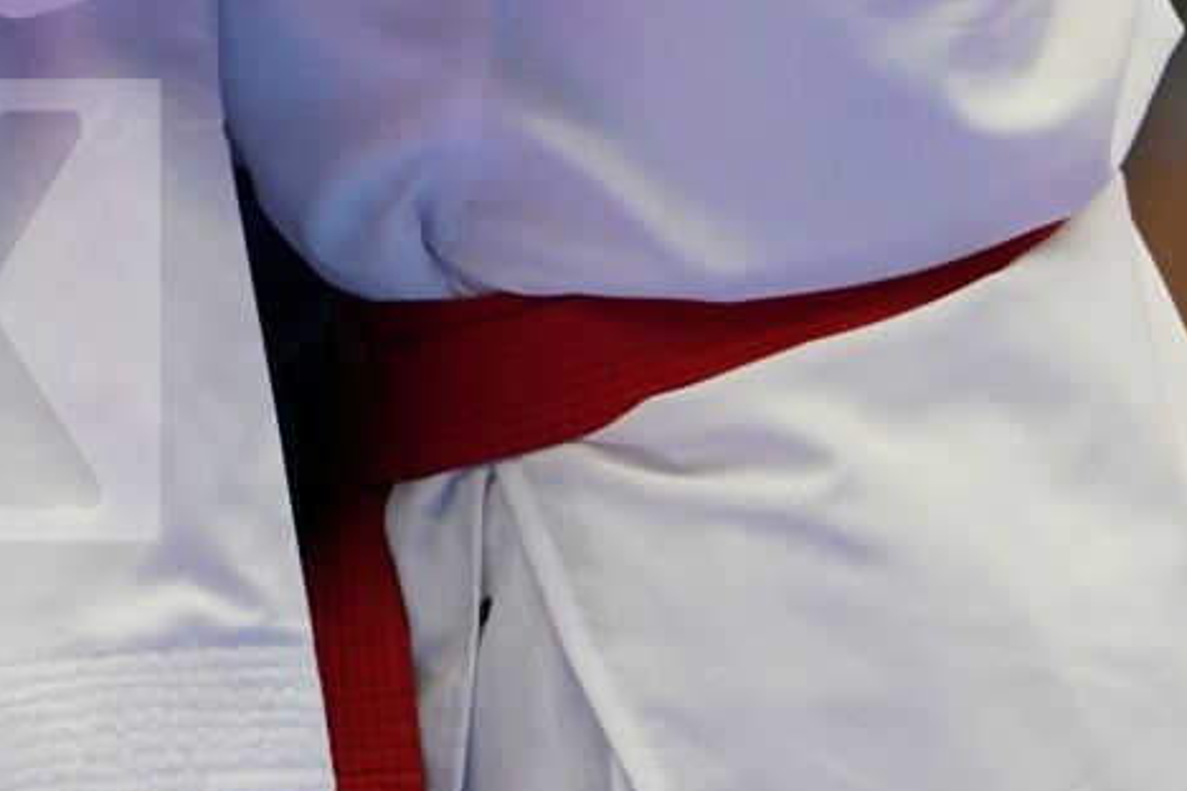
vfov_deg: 1.8
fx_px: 25387
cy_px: -591
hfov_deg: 2.7
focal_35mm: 770
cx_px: -76
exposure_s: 1/1000
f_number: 2.8
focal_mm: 200
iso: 2500
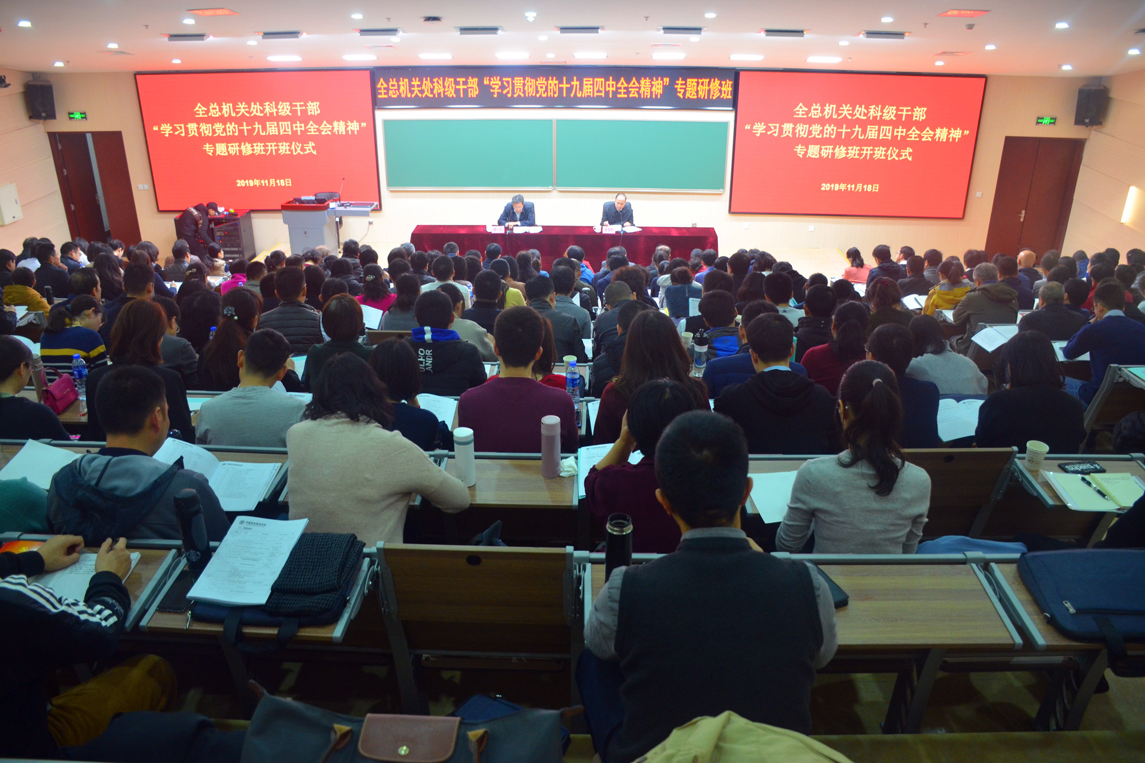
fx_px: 859
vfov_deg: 47.9
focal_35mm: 27
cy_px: 382
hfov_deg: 67.4
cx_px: 572
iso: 800
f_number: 3.5
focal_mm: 18
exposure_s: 1/40
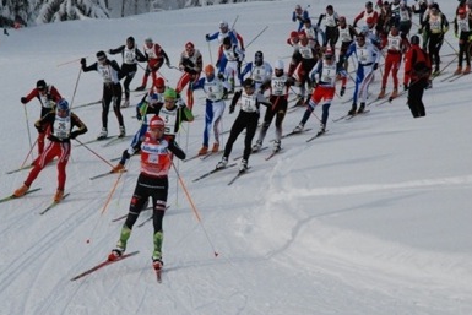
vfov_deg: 10.5
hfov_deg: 15.6
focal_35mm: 131
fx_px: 1718
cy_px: 150
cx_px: 216
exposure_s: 1/2000
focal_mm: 70
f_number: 16
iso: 1600
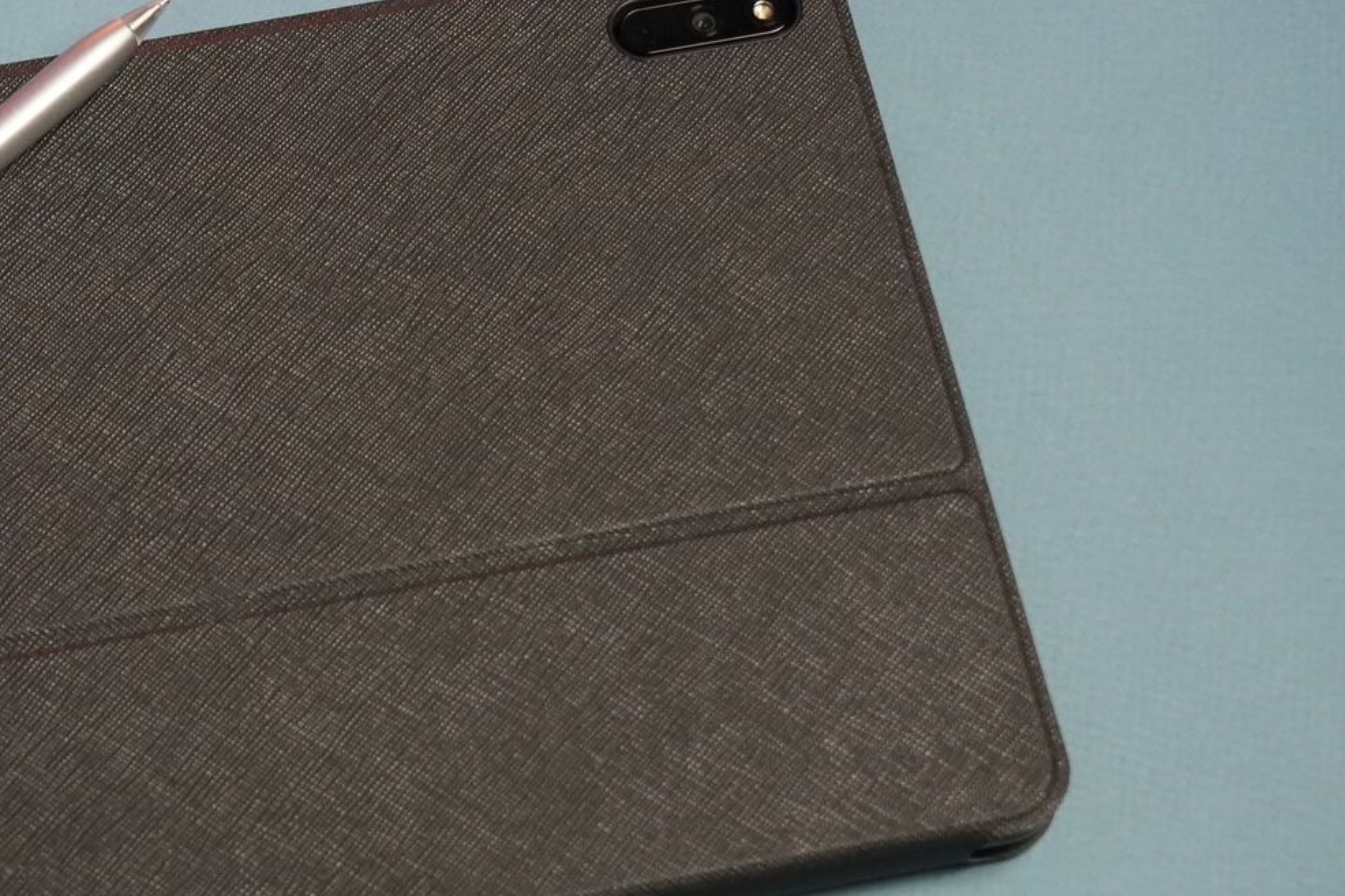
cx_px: 116
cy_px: 522
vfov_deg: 12.3
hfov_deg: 18.1
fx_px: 4146
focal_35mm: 111
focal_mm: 57
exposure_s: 1/160
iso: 3200
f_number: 7.1
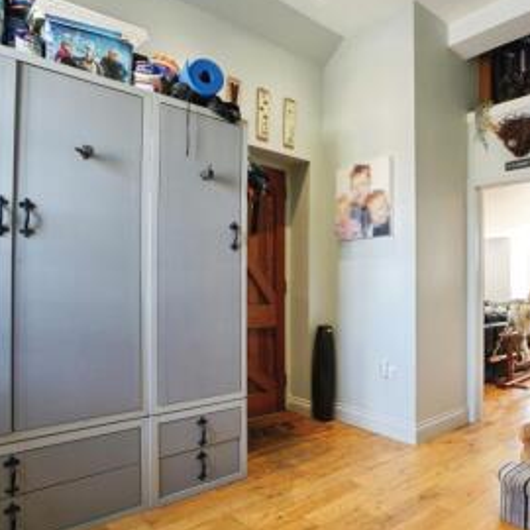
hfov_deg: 62.8
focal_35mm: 24
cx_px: 369
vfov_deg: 65.0
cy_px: 284
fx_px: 416
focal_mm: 16
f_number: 9
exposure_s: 1/13
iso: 800
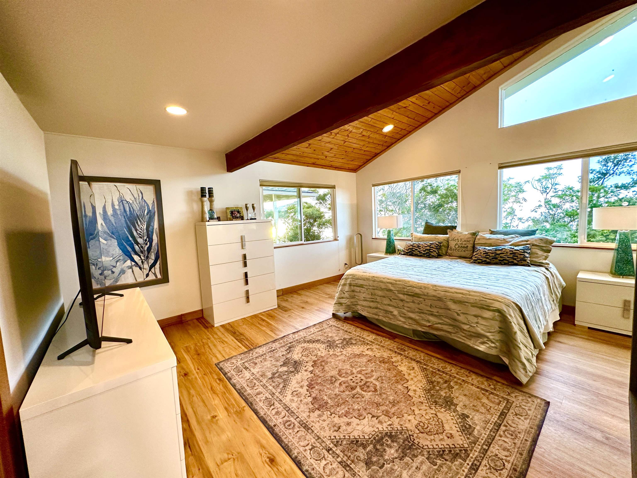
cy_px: 239
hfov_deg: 102.1
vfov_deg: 85.7
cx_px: 318
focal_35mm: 14
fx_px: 258
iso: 200
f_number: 2.2
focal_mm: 2.22
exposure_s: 1/60
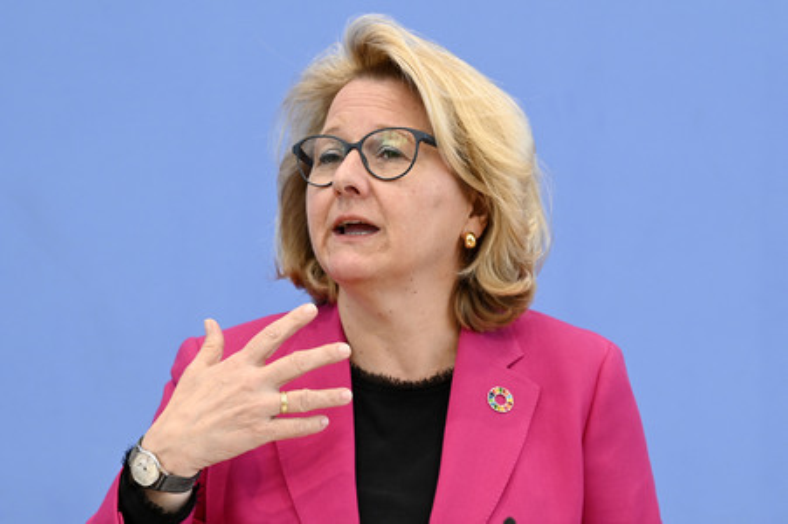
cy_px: 262
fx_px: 2625
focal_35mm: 120
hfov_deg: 17.1
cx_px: 394
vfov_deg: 11.4
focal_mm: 120
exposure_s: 1/400
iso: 2500
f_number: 5.6
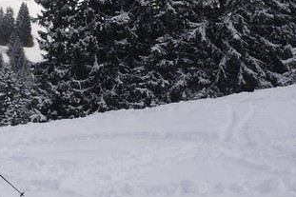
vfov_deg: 6.2
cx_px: -445
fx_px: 1775
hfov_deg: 8.6
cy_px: -197
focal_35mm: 216
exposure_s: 1/250
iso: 200
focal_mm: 42
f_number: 14
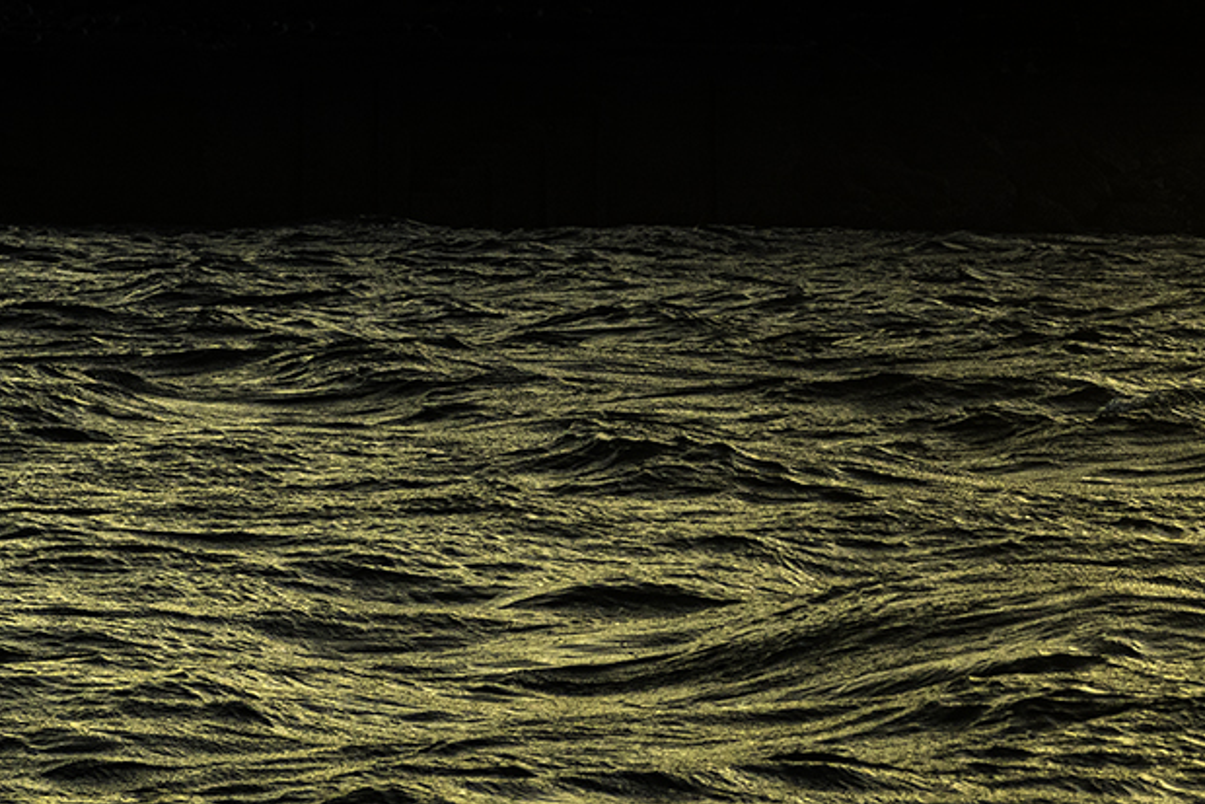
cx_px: 1257
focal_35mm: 224
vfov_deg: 6.1
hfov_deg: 9.1
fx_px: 7499
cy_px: -388
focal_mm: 70
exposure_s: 1/640
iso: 400
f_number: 11
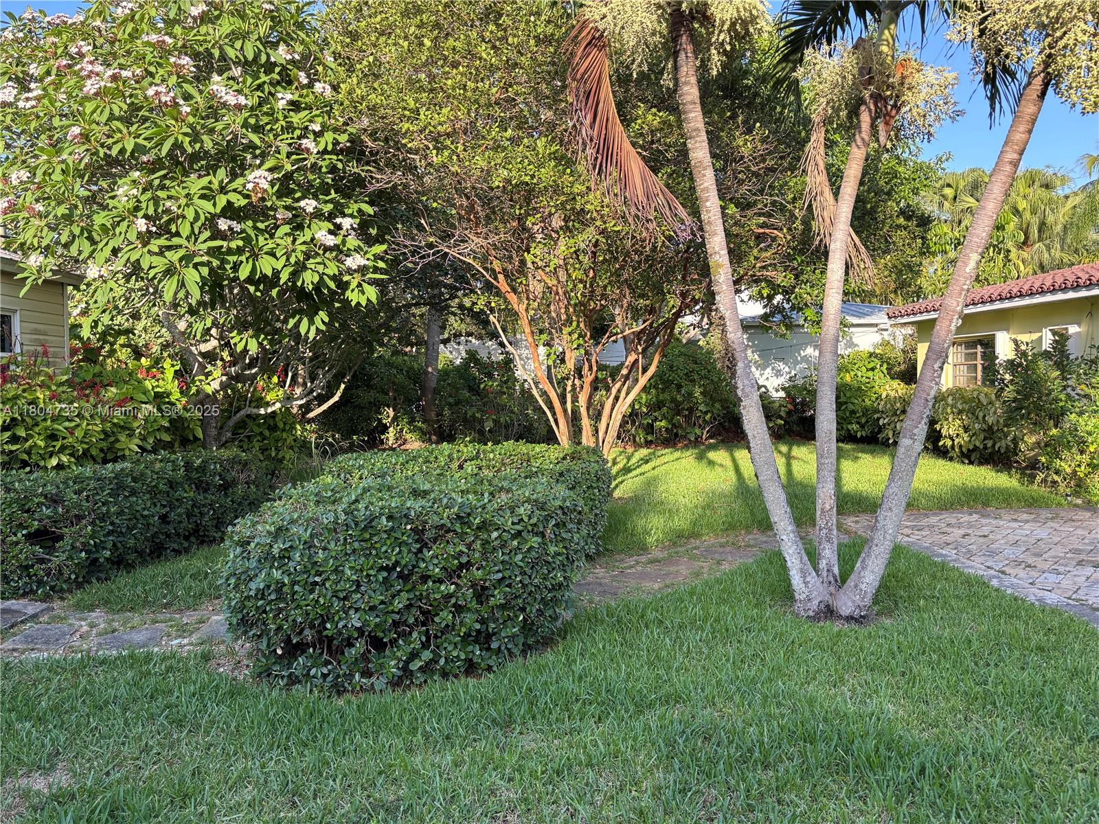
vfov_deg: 53.1
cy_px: 412
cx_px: 550
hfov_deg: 67.3
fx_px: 825
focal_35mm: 26
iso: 50
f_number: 1.6
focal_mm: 5.96
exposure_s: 1/452
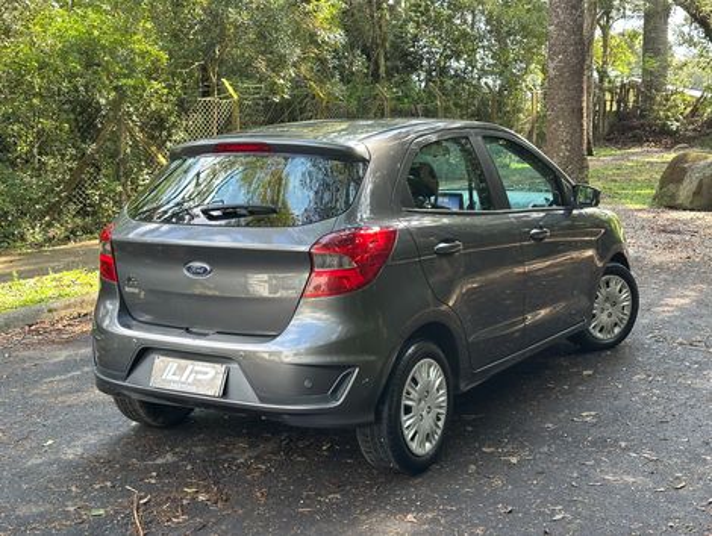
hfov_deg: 39.6
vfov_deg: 30.3
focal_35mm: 48
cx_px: 356
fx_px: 989
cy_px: 268
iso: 64
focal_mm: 6.86
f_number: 1.78
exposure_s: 1/121
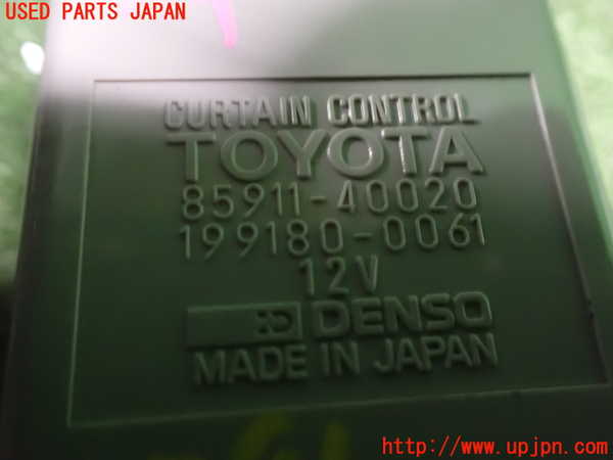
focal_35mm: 30
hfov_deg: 60.0
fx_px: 531
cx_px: 306
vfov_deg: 46.8
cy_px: 230
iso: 1600
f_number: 2.3
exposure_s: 1/15
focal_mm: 5.4
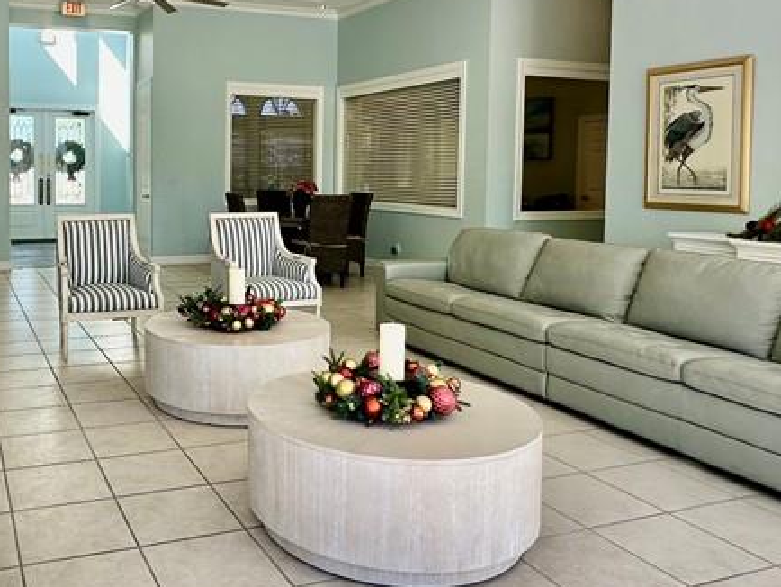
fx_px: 745
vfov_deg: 42.5
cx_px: 211
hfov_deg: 53.2
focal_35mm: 33
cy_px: 205
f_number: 2.2
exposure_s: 1/116
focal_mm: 2.22
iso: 40
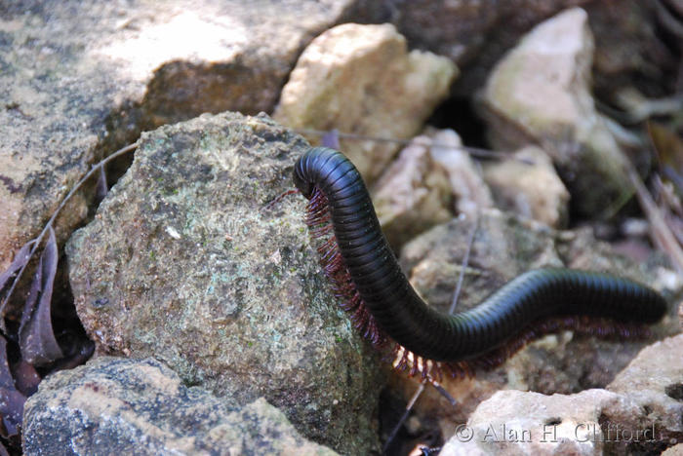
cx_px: 342
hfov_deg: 6.9
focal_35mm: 300
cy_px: 228
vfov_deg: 4.6
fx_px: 5696
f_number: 5.6
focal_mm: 200
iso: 1600
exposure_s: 1/80
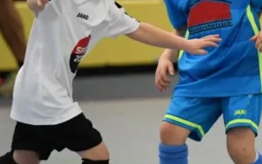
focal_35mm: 776
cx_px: 381
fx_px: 5540
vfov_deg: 1.7
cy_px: 57
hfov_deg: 2.7
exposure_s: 1/1250
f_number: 2.8
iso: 8000
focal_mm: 200
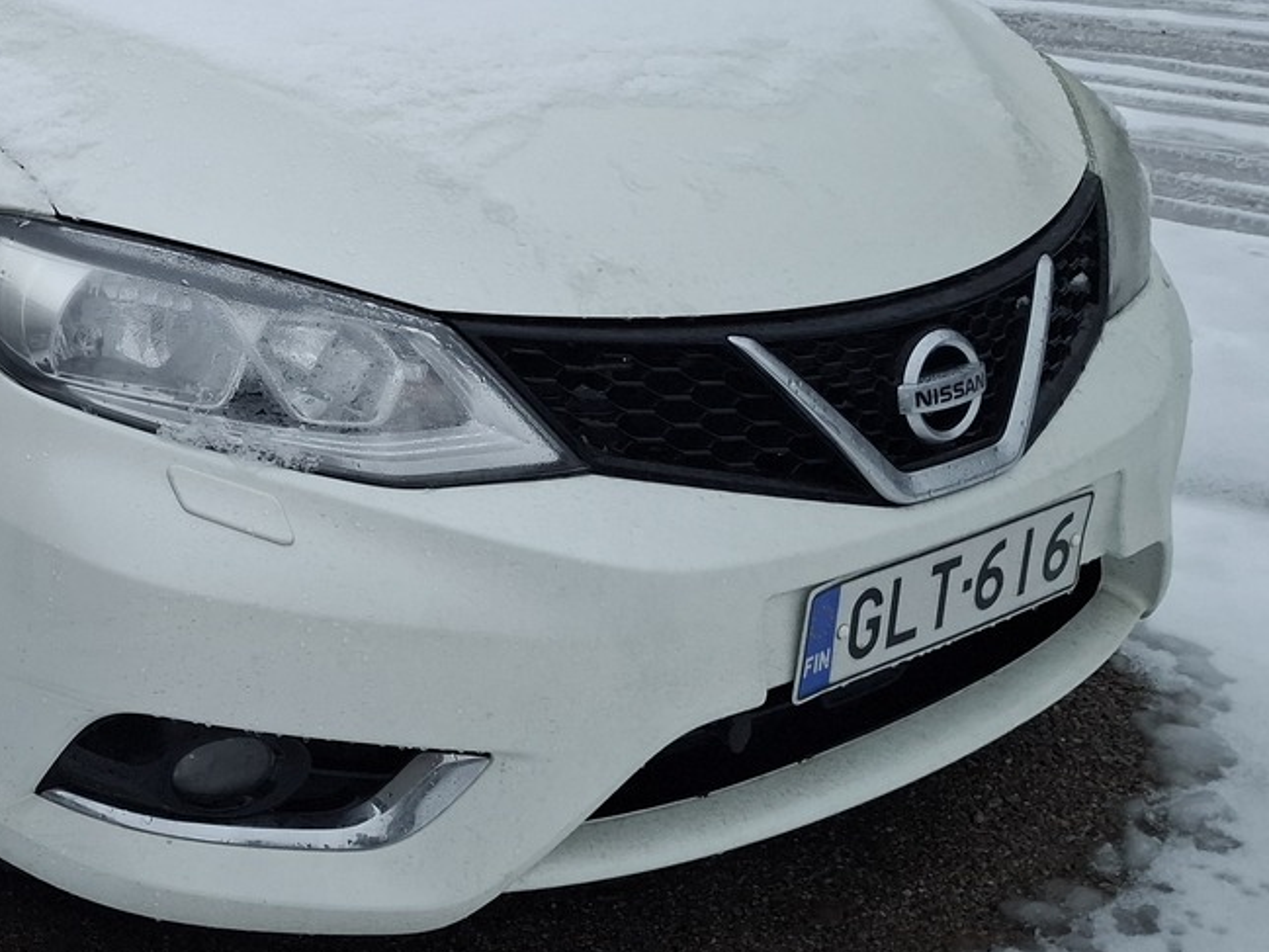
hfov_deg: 35.9
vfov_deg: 28.4
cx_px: 205
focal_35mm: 51
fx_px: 1870
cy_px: 332
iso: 250
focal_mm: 5.54
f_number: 1.8
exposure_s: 1/100
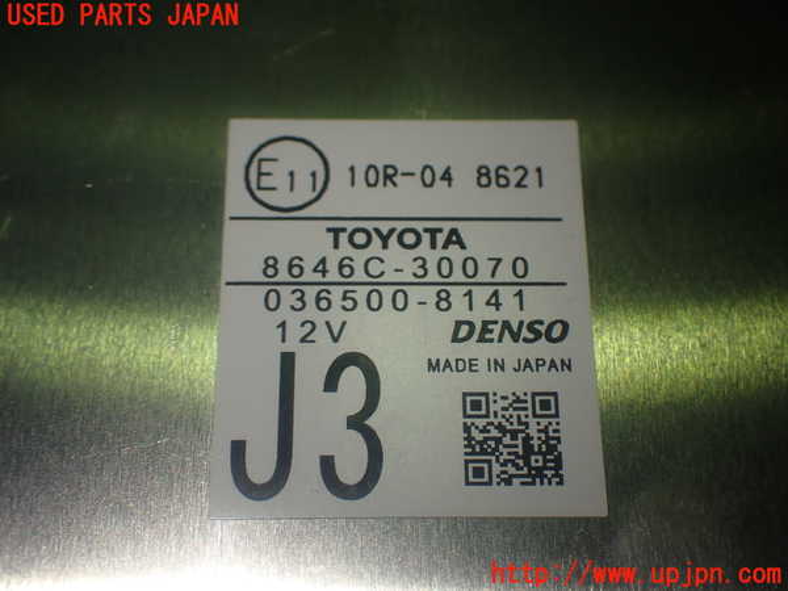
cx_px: 394
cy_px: 296
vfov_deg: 29.1
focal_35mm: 50
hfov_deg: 38.2
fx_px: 1138
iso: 100
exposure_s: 1/125
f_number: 3.2
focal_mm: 9.01
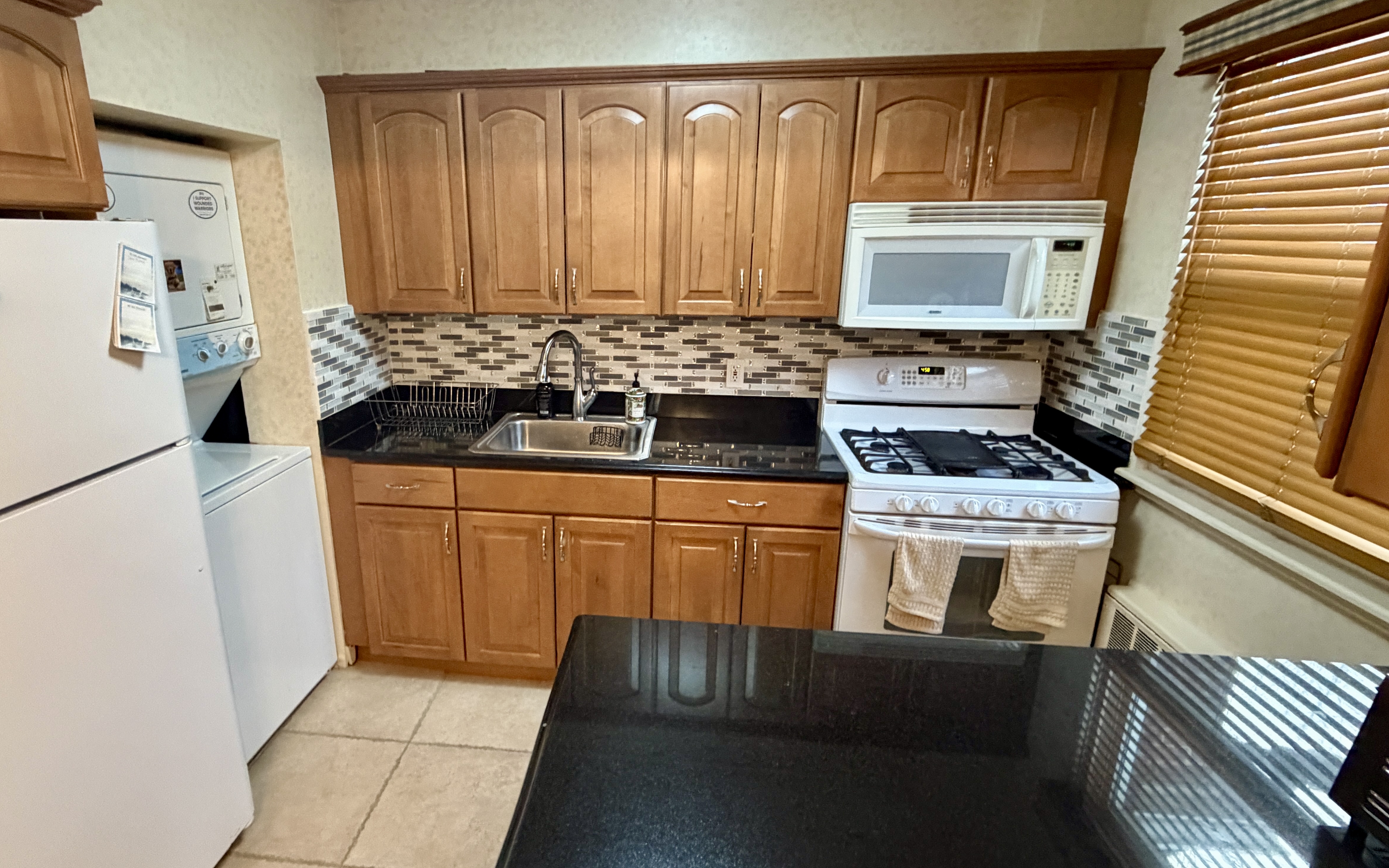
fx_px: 681
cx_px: 609
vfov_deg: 65.0
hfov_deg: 90.7
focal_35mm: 18
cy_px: 419
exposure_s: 1/60
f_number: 2.2
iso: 640
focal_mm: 2.22
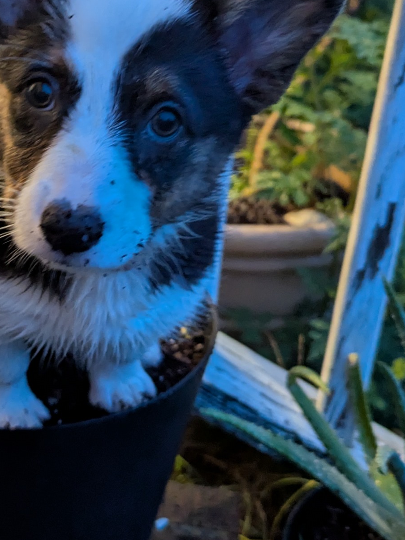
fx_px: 795
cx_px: 69
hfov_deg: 27.9
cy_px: 267
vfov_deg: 37.5
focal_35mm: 51
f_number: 1.85
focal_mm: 6.81
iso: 836
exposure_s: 1/20
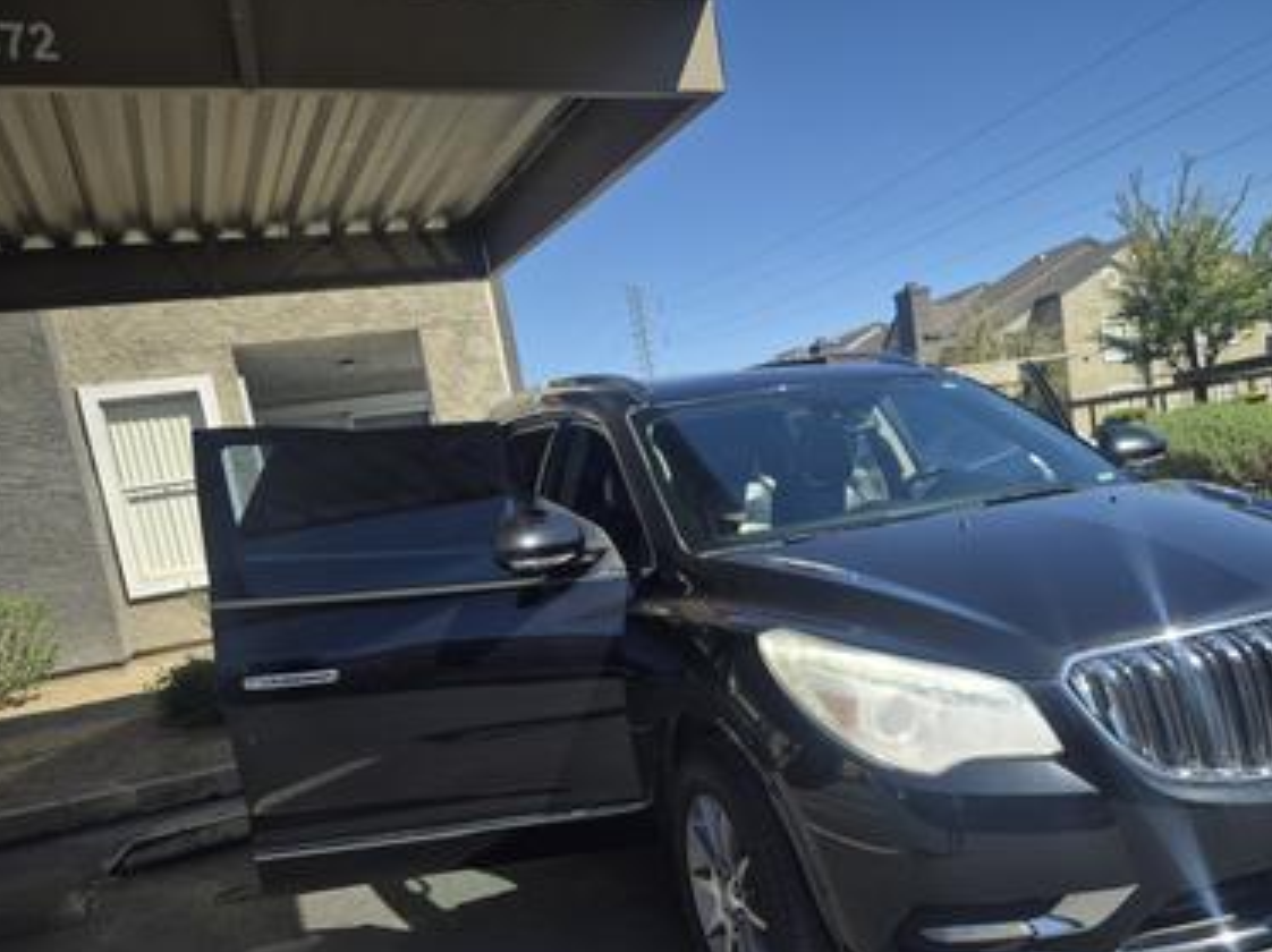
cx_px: 830
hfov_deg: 57.3
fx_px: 1138
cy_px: 626
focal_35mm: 31
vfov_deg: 44.8
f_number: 1.8
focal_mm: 5.4
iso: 25
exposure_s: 1/1080
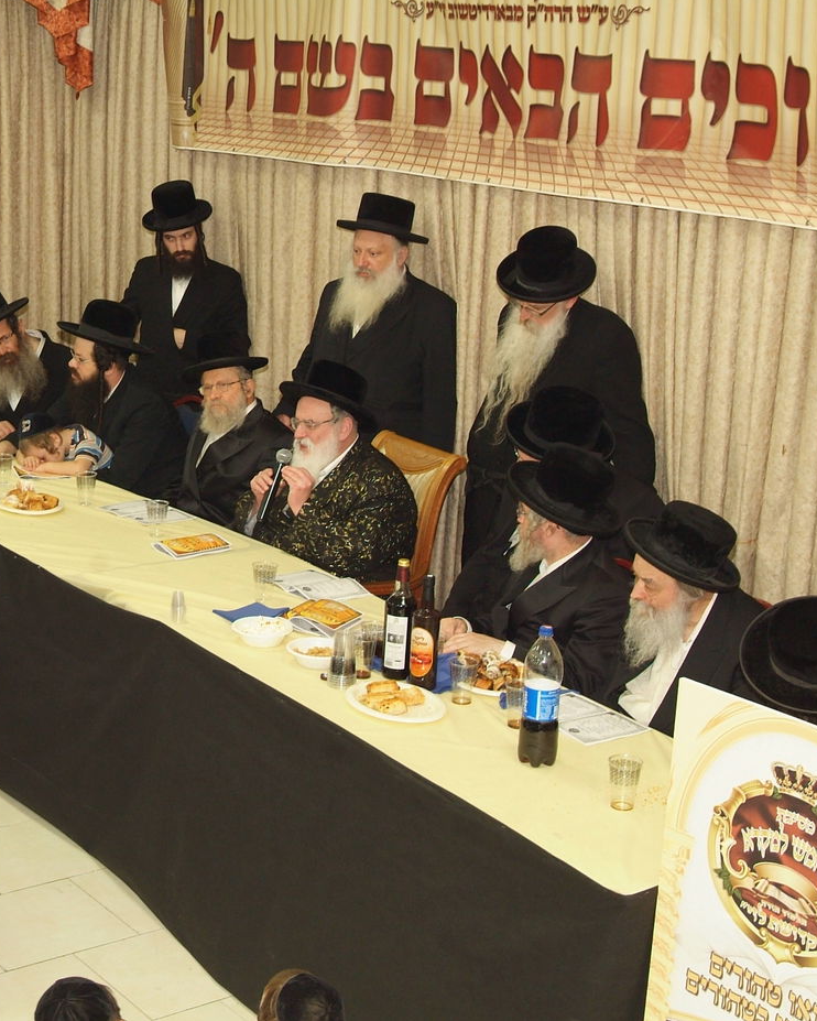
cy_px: 508
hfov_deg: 22.4
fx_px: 2055
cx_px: 243
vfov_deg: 27.9
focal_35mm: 68
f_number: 4.8
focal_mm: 32
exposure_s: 1/60
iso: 800
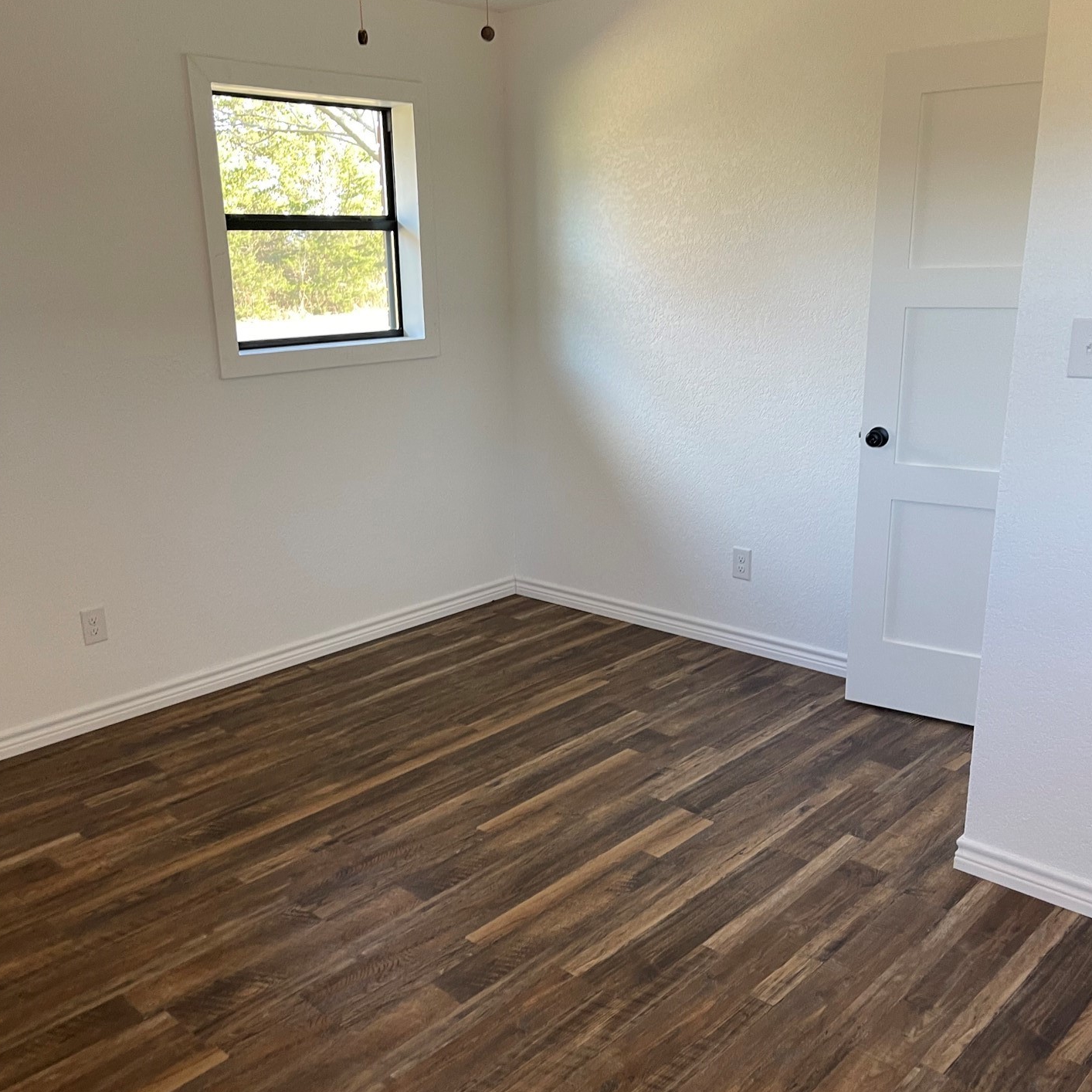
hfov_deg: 54.0
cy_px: 575
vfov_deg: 54.0
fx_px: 1071
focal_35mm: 30
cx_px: 545
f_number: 1.6
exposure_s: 1/60
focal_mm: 5.1
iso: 125
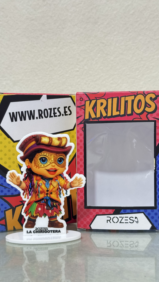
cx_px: 75
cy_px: 142
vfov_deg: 39.2
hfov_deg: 22.6
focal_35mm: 53
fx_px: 397
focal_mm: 6.76
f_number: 1.78
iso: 800
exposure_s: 1/24
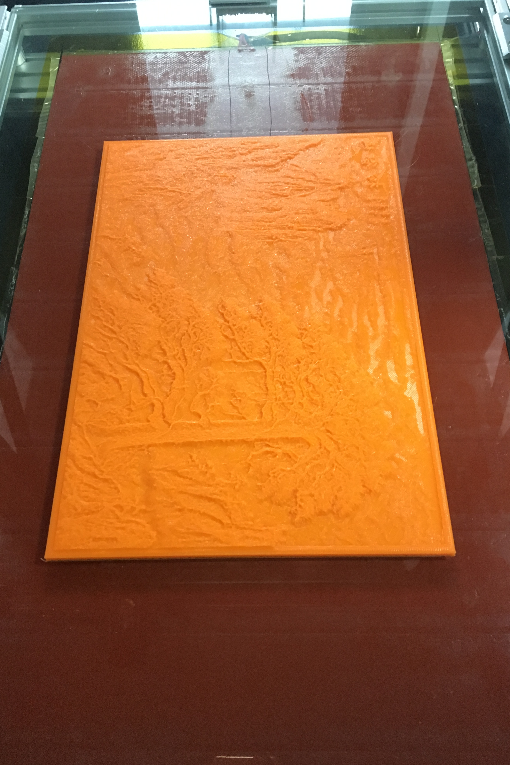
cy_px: 392
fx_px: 659
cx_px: 241
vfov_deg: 60.3
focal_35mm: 31
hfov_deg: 42.3
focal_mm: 4.15
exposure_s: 1/17
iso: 200
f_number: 2.2
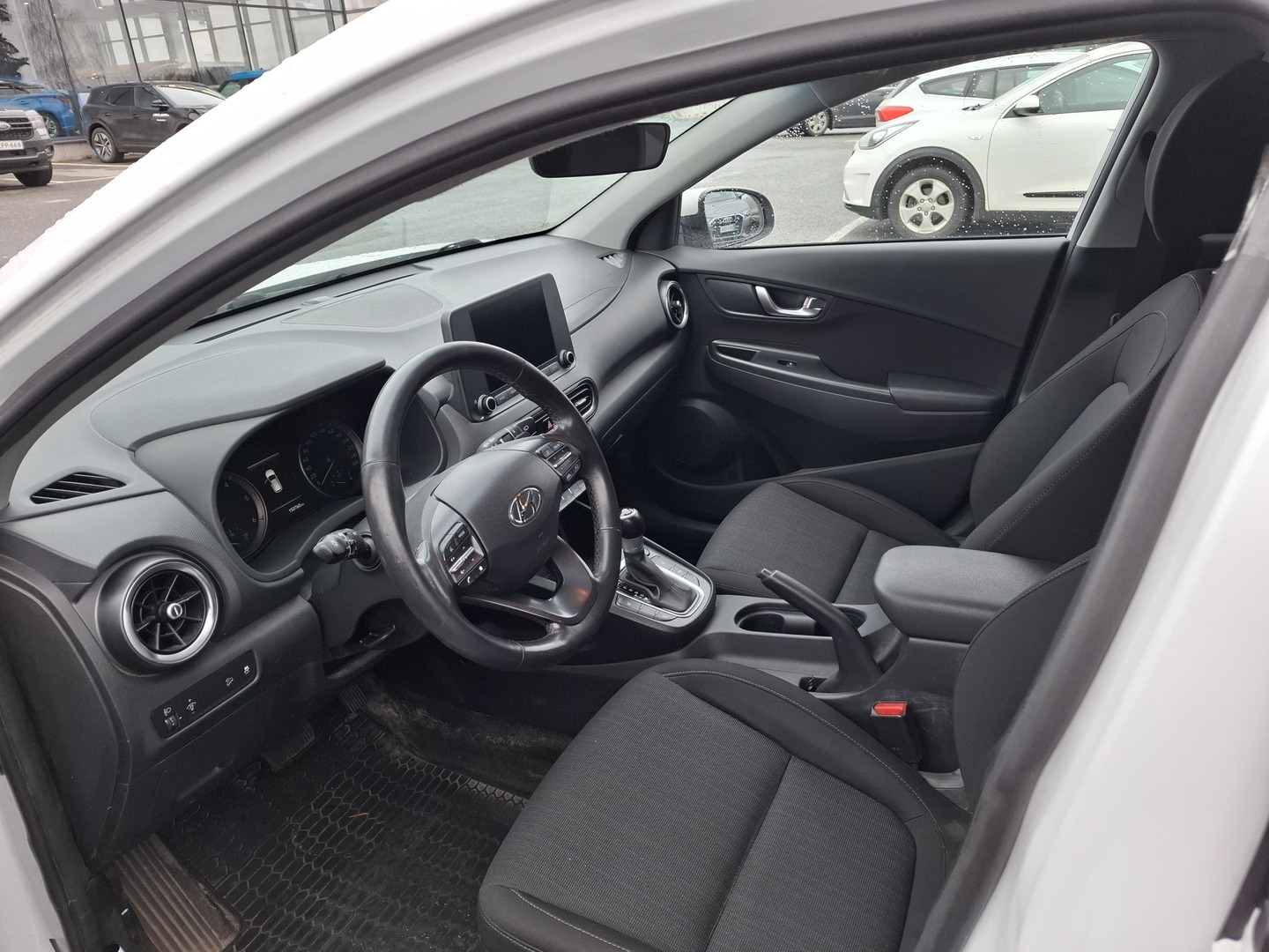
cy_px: 476
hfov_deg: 73.9
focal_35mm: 23
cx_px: 634
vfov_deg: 58.9
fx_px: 843
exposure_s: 1/100
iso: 64
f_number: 1.8
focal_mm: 5.54
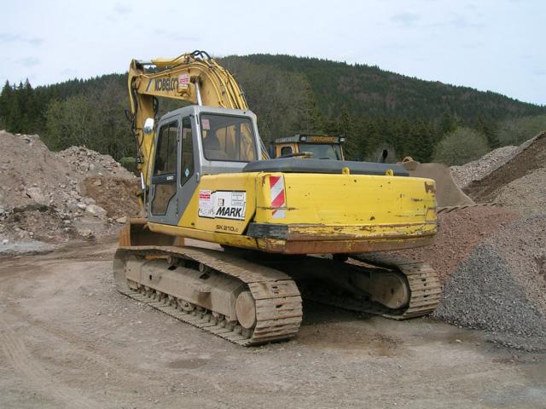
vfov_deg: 40.7
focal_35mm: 35
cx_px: 273
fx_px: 552
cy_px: 204
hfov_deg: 52.6
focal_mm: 5.4
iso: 50
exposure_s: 1/369
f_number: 4.8
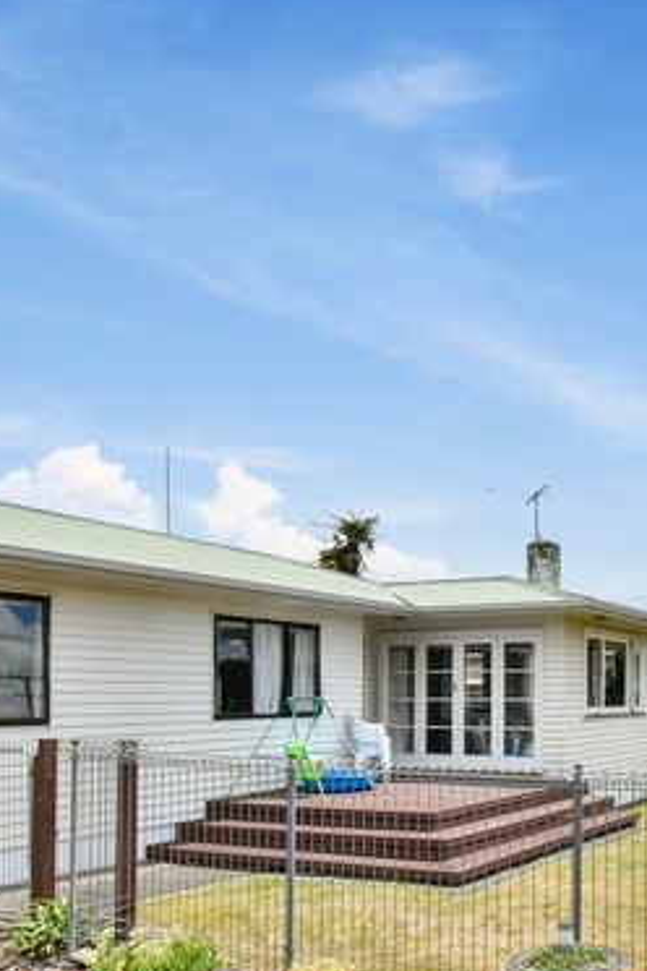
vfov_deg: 59.4
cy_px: 613
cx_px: 605
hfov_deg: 38.8
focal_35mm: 31
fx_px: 836
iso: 640
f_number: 10
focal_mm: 10
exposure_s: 1/800
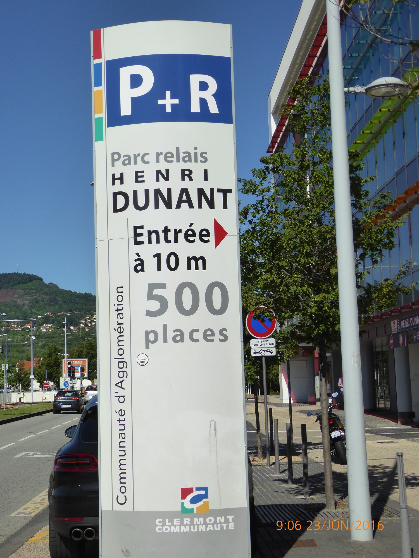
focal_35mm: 60
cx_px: 210
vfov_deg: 32.2
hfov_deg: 24.4
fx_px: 968
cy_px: 279
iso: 160
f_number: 4.2
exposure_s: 1/1300
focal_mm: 10.3
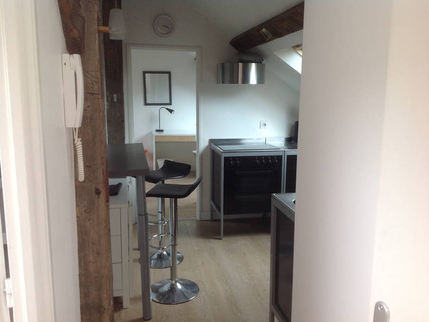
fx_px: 434
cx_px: 214
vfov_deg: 40.7
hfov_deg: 52.6
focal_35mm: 35
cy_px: 161
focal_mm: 4.28
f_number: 2.4
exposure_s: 1/60
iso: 64
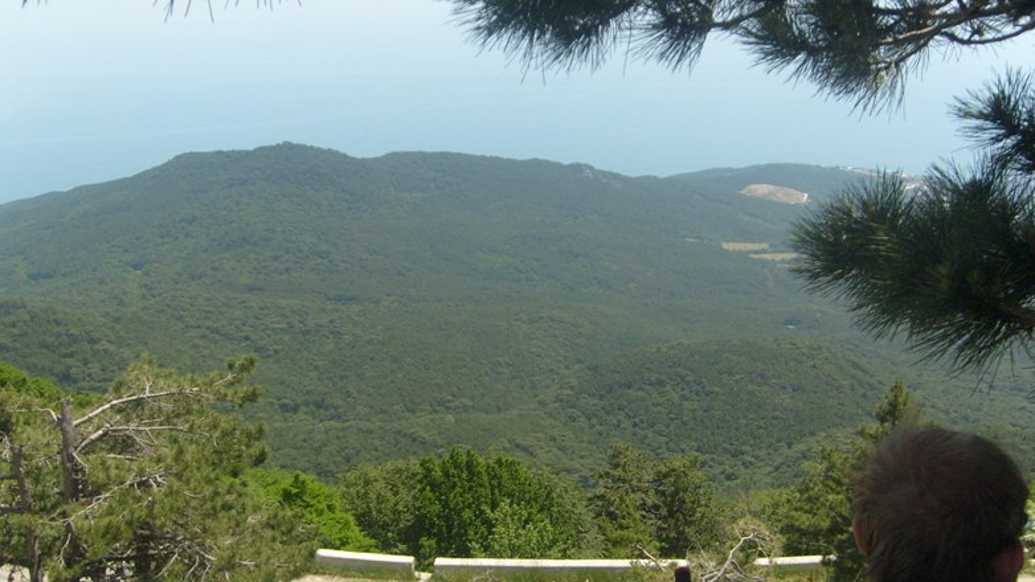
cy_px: 291
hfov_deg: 51.6
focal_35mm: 39
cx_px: 516
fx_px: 1070
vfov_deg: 30.4
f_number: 7.1
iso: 80
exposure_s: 1/250
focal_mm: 5.8
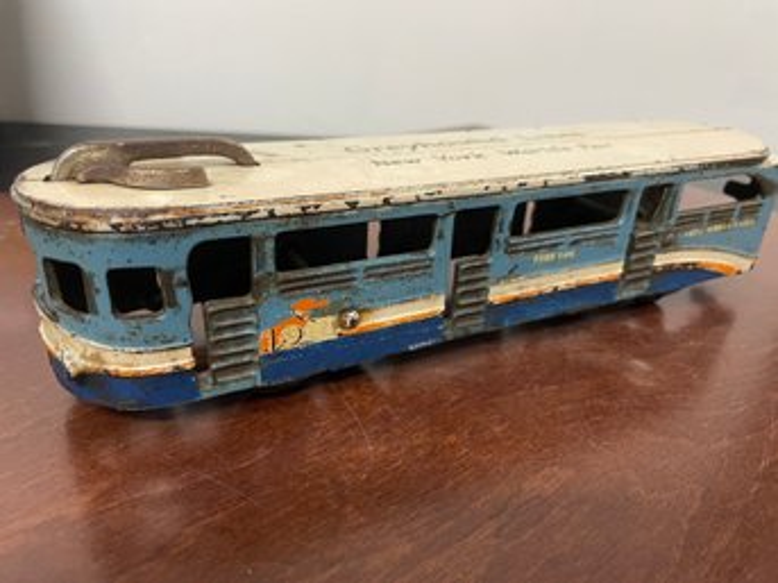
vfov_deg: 53.0
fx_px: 584
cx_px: 389
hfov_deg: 67.3
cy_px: 292
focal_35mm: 26
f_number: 1.6
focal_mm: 4.2
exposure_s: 1/60
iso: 125
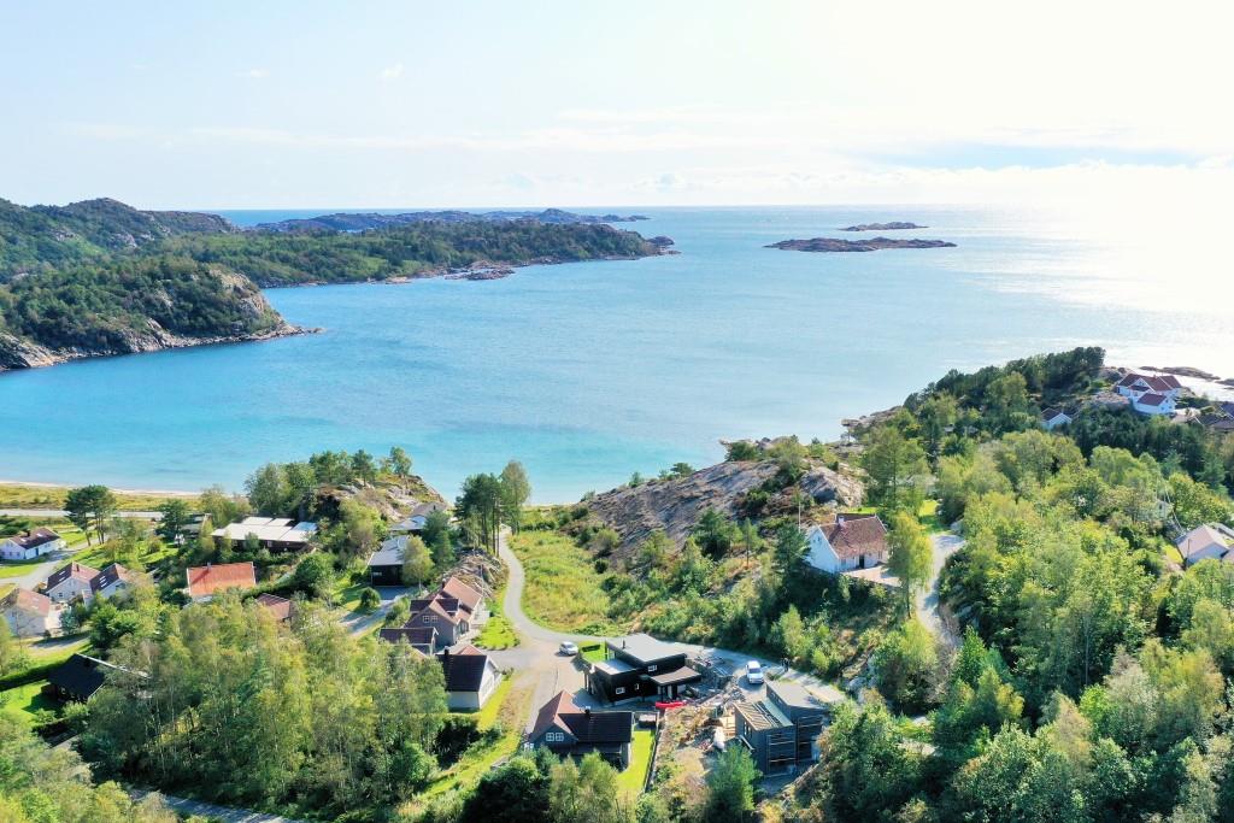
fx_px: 960
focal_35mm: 28
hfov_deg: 65.5
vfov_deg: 46.4
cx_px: 617
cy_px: 412
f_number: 5.6
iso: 100
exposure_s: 1/500
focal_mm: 10.26
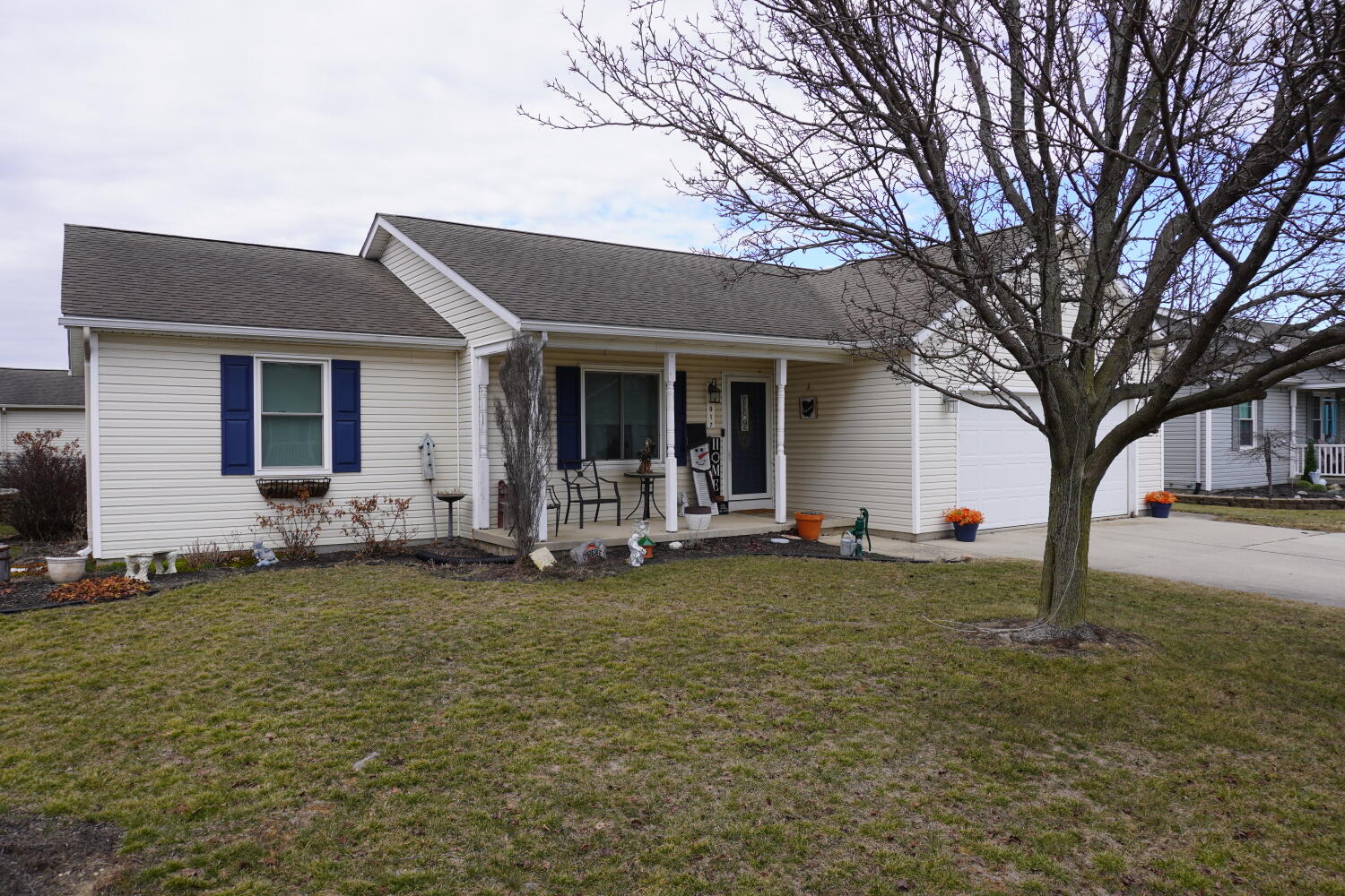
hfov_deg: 73.7
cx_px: 672
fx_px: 897
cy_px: 448
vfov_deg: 53.1
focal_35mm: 24
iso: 100
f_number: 8
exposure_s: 1/160
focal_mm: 16
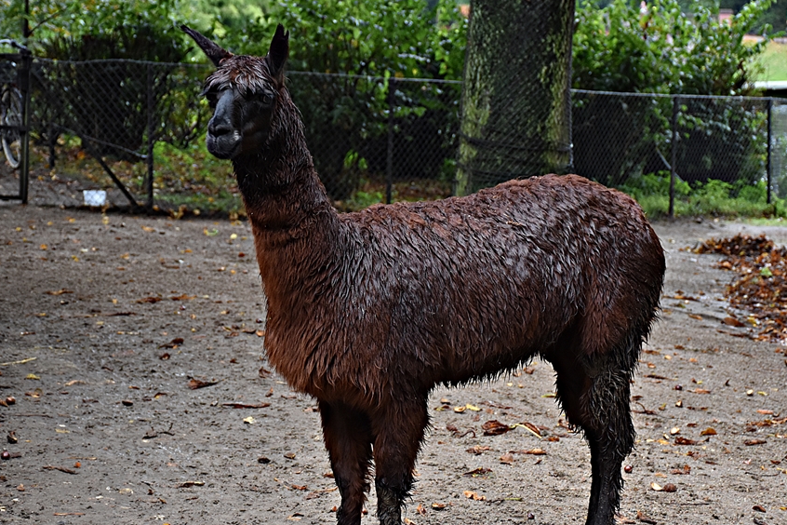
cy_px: 311
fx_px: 2383
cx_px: 459
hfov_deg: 18.7
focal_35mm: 109
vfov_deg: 12.6
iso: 800
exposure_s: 1/160
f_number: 5
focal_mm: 60
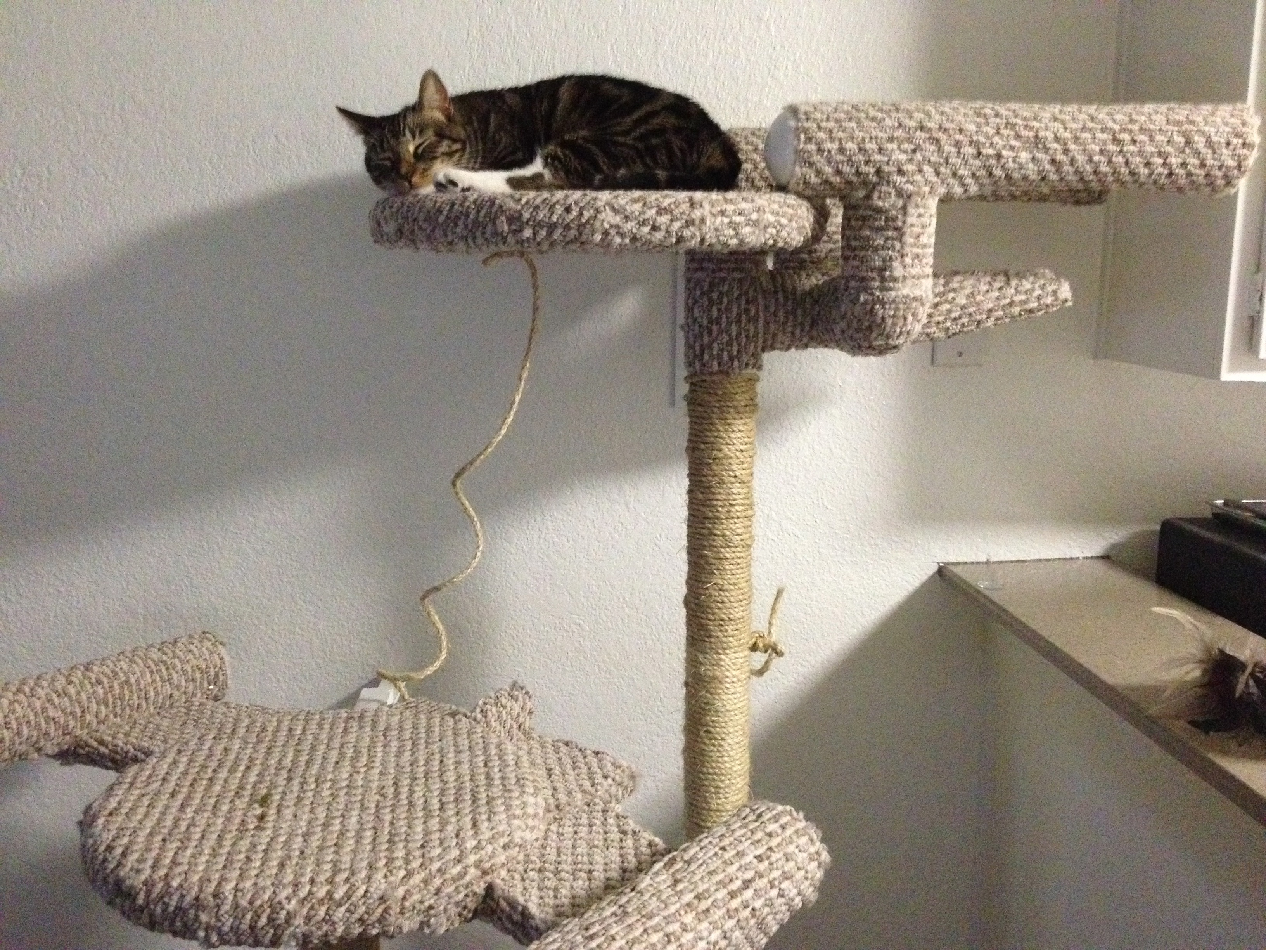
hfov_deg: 52.6
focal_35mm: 35
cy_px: 475
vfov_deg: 40.7
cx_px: 633
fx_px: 1280
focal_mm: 4.28
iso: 800
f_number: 2.4
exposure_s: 1/15
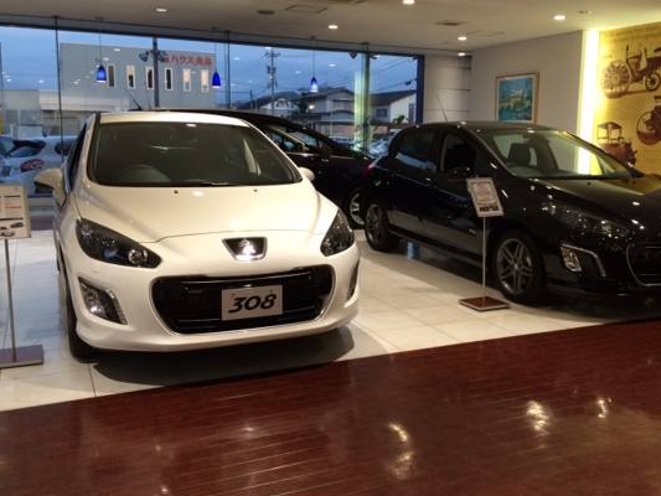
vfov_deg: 39.6
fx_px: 688
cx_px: 368
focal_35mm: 36
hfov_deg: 51.2
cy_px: 228
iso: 40
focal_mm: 4.12
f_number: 2.2
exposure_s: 1/30
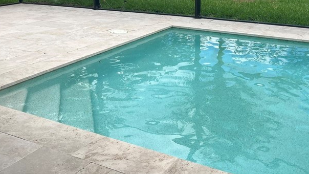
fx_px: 393
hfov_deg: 42.8
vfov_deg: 24.1
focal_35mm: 48
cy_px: 12
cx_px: 173
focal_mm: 5.1
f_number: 1.6
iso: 50
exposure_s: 1/1046
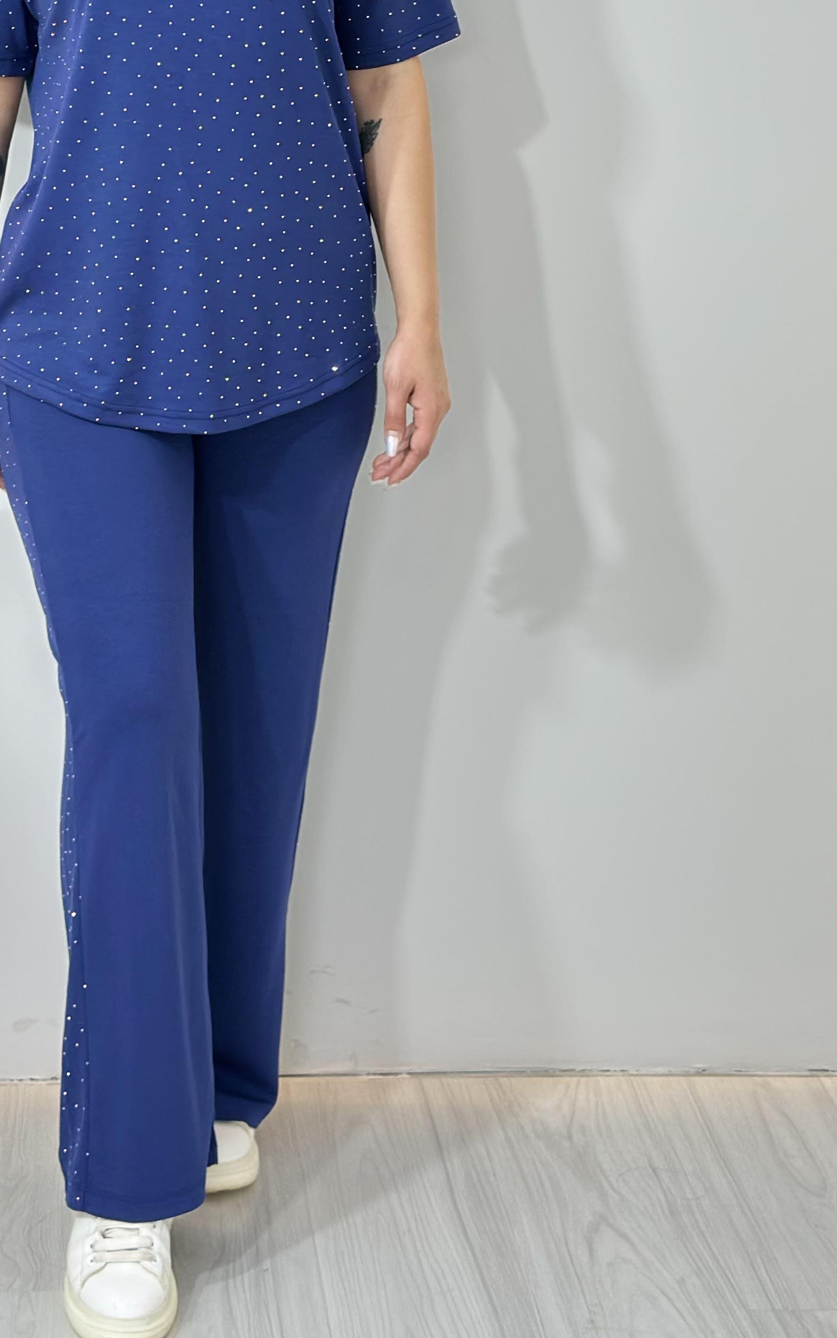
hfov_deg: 15.8
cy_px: 306
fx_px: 2992
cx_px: 196
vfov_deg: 24.9
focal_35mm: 82
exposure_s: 1/100
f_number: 1.78
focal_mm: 6.86
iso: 64
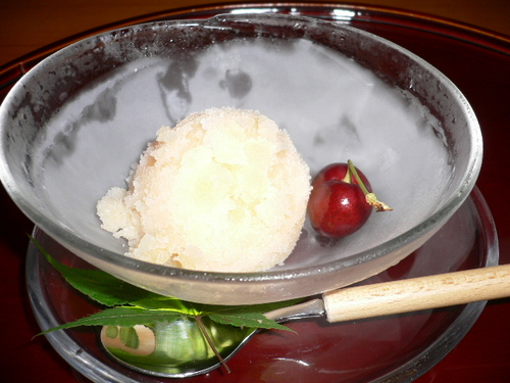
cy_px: 192
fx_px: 516
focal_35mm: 35
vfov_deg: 40.7
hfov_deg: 52.6
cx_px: 255
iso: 80
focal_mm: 5.8
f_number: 2.8
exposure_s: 1/60
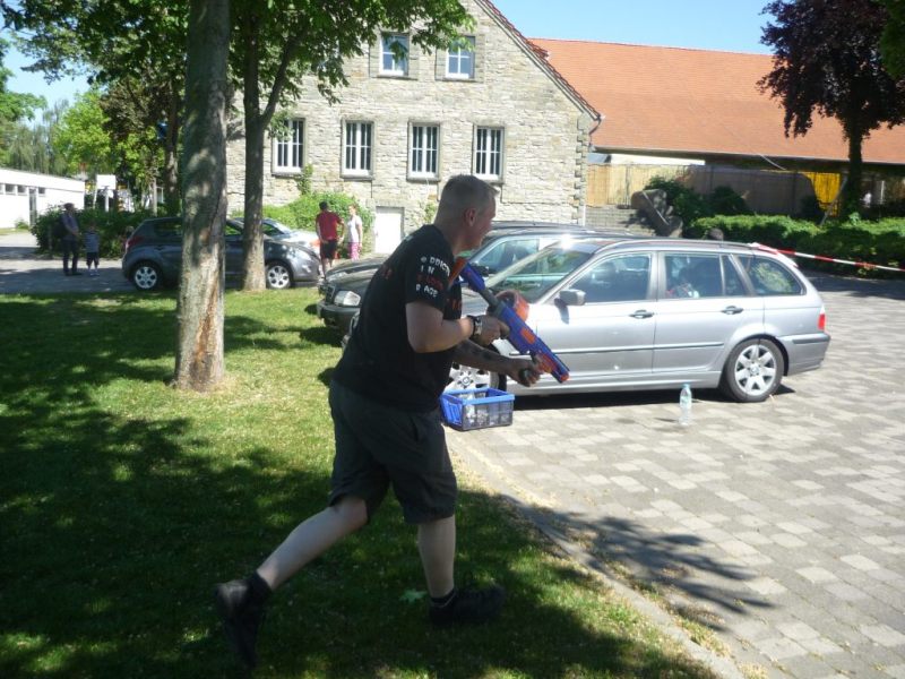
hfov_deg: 55.4
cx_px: 452
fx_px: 863
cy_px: 340
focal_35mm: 33
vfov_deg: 42.9
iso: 100
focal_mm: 5.5
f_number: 2.8
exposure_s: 1/640
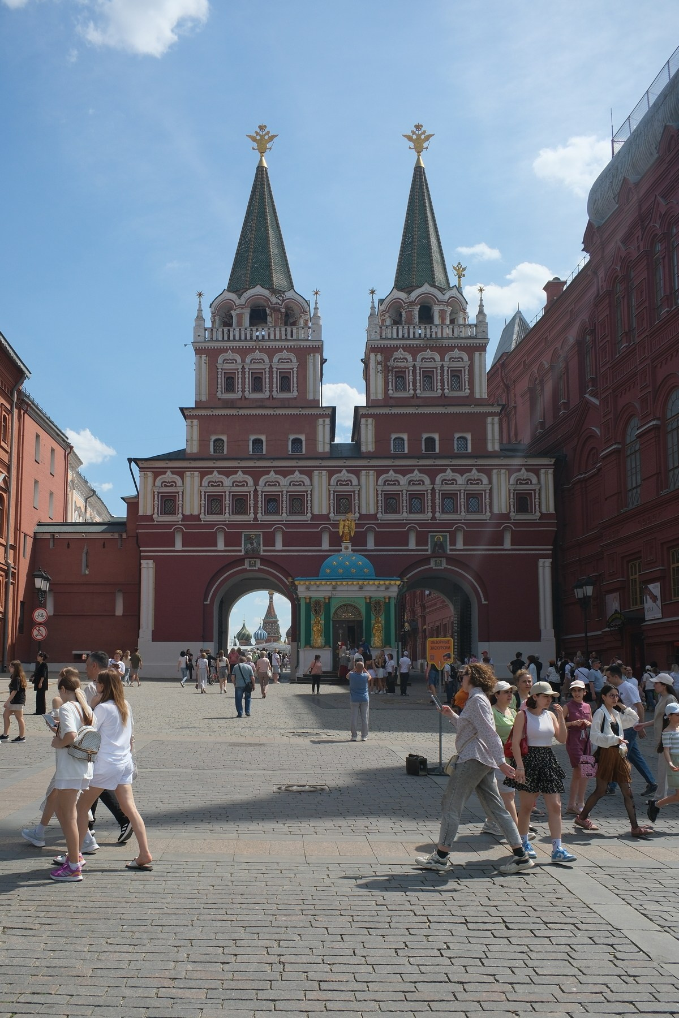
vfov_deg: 67.4
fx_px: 764
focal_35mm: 27
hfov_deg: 47.9
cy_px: 509
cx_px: 340
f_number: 8
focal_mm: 18
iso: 320
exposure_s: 1/750
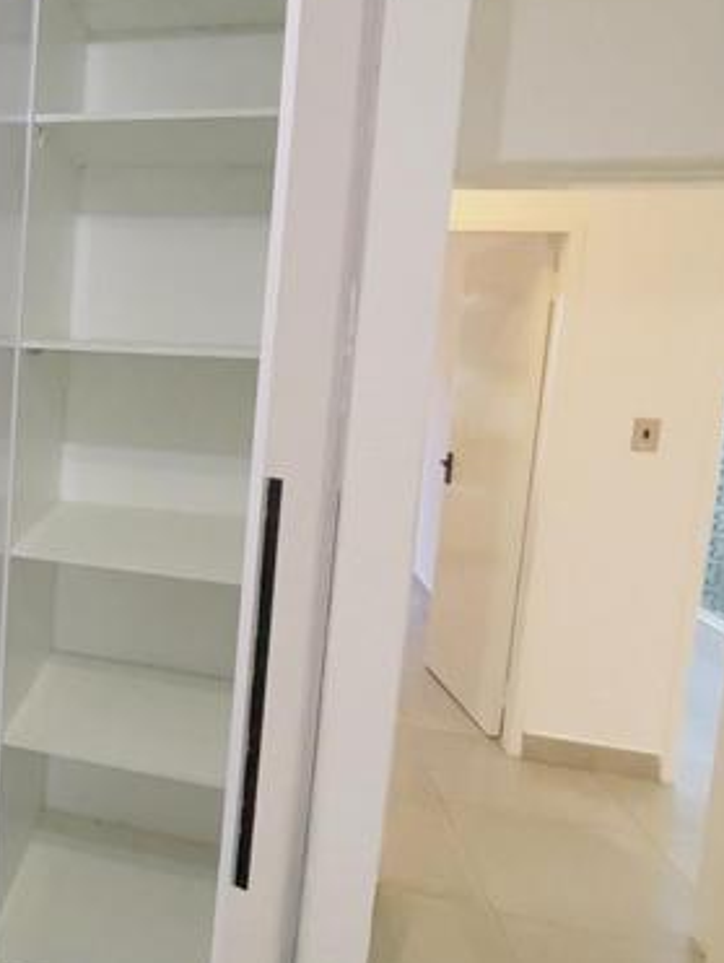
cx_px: -44
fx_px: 779
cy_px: 418
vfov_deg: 63.1
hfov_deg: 41.3
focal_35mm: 28
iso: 400
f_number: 2.4
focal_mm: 1.54
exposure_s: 1/50
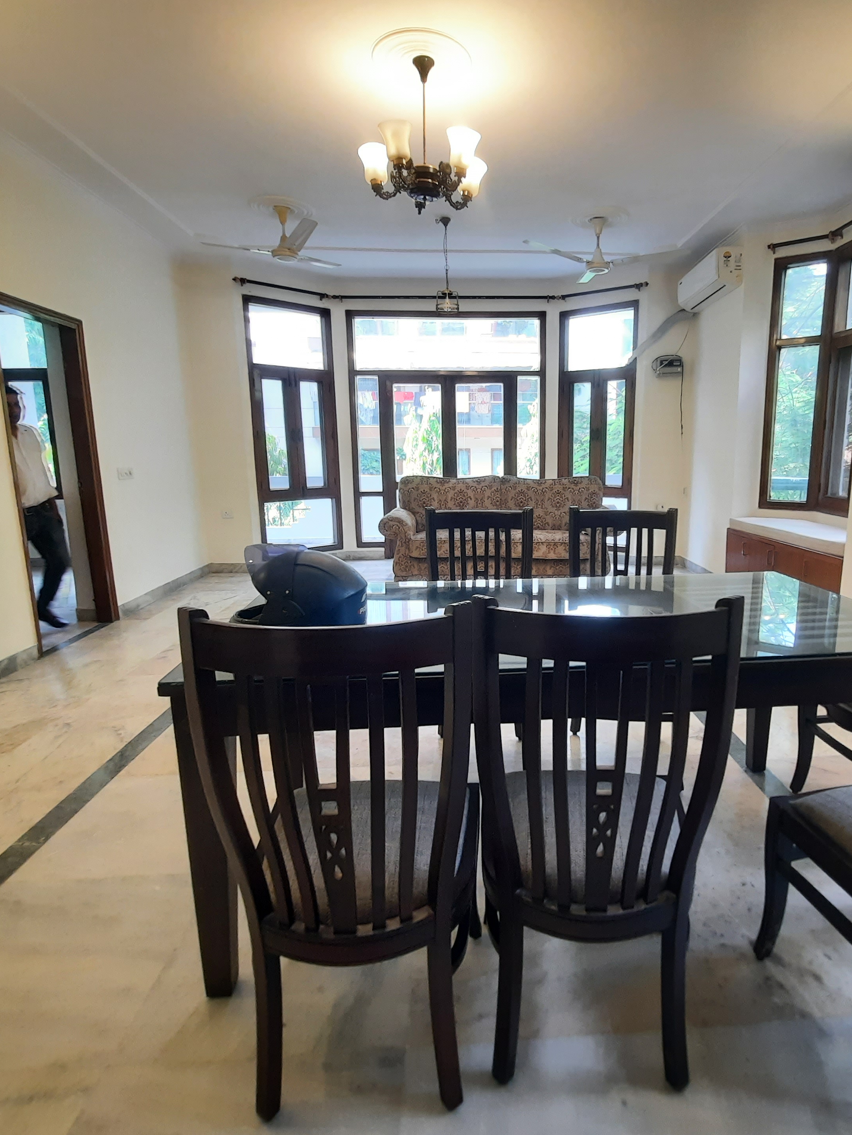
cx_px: 501
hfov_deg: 71.0
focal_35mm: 18
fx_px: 591
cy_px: 568
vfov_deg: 87.8
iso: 160
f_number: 2.2
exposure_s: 1/33
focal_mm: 1.74
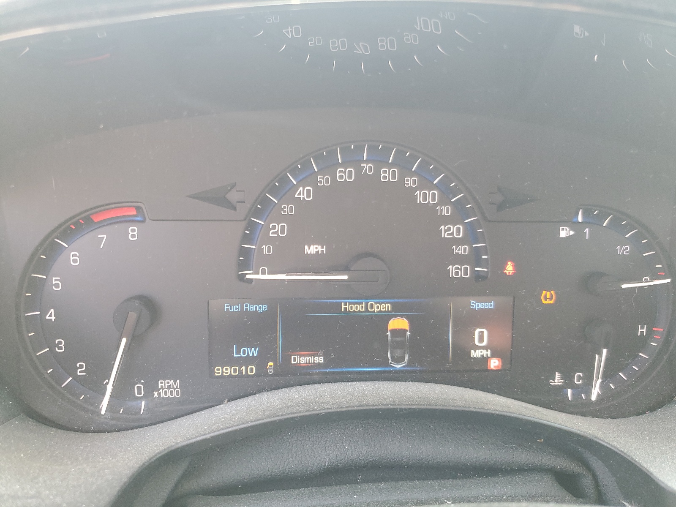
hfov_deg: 67.3
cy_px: 254
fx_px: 508
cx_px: 338
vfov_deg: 53.1
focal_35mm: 26
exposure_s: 1/60.2
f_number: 1.5
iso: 146
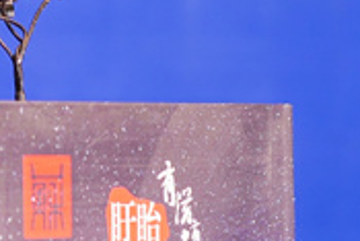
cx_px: -272
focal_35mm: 388
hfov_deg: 5.2
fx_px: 3883
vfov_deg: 3.5
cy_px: -107
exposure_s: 1/100
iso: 100
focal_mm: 85
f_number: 2.2
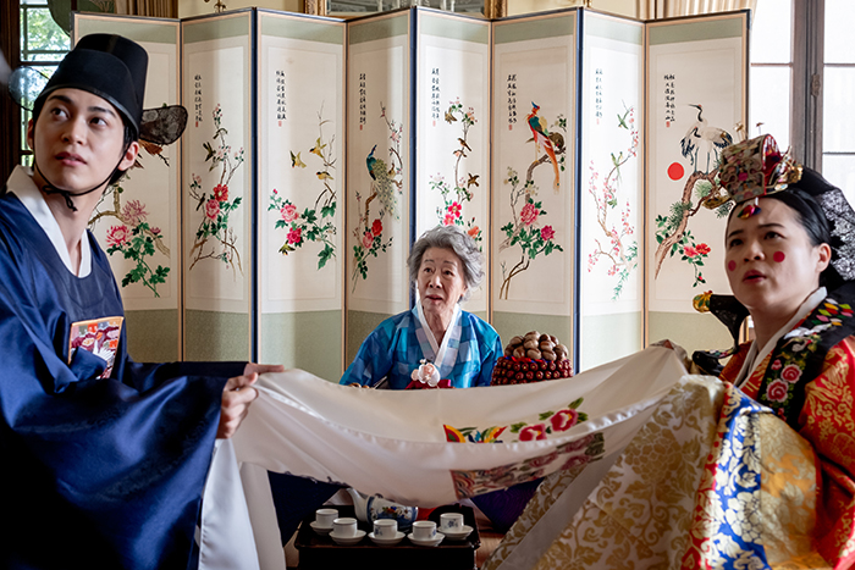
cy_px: 285
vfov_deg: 27.0
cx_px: 428
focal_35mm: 50
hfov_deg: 39.6
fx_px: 1188
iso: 500
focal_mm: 33
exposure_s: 1/80
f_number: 4
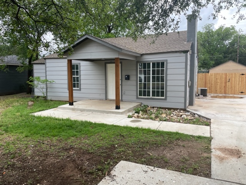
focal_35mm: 26
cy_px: 92
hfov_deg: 67.3
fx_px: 185
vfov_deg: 53.1
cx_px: 123
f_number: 1.6
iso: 32
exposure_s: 1/658
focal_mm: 4.2
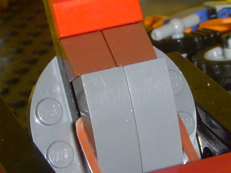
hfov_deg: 12.2
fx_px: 1081
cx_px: 141
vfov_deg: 9.1
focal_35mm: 162
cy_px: 130
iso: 100
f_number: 3.3
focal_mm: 6.3
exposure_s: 1/30
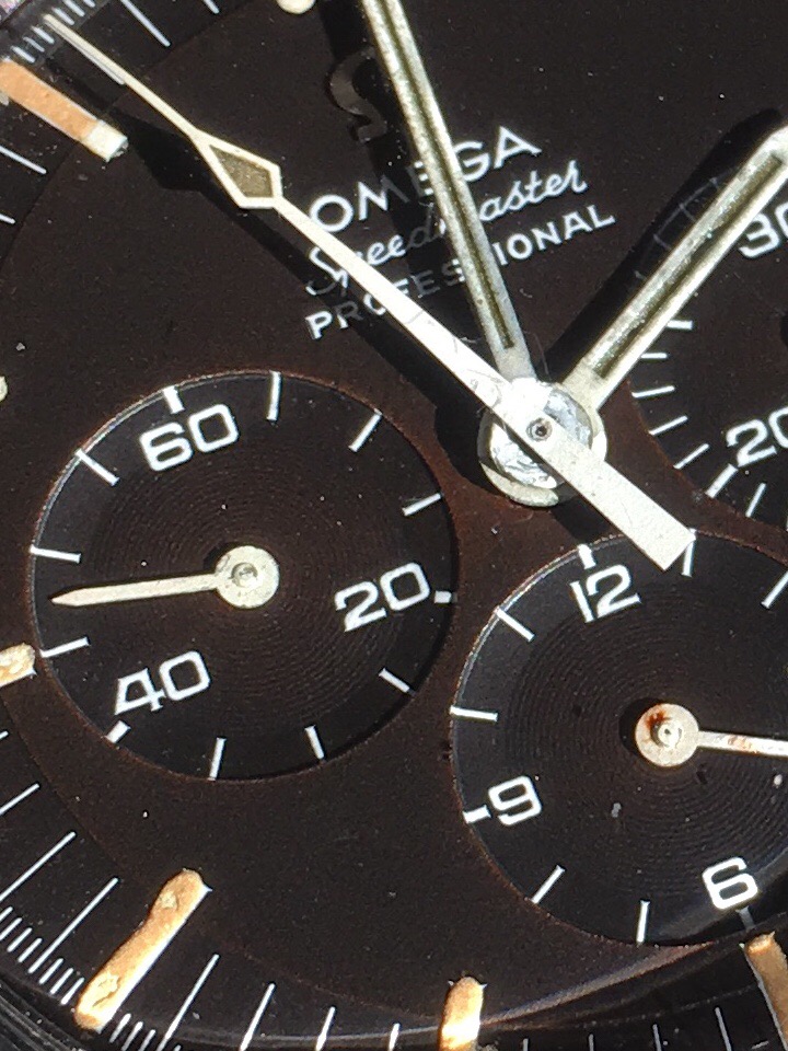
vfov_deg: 61.7
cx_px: 394
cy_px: 526
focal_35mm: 29
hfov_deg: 48.2
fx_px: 880
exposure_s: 1/484
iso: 25
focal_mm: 4.15
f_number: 2.2
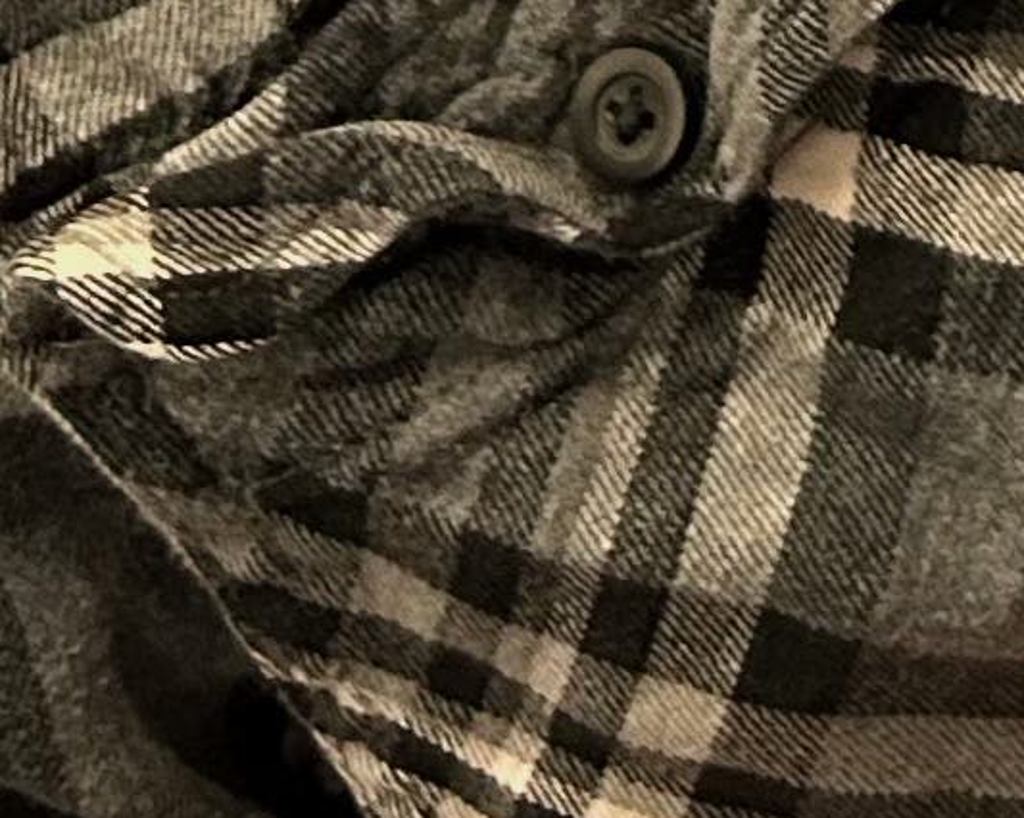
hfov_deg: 9.3
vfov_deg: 7.0
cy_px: -1832
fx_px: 5817
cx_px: 2182
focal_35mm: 192
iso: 500
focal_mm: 5.7
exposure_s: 1/34
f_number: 1.5
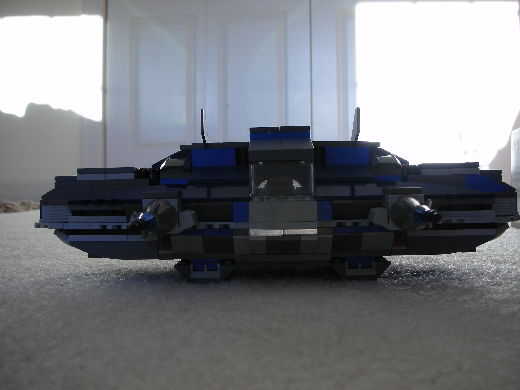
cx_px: 260
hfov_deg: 52.6
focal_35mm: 35
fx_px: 526
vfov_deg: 40.7
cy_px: 195
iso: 50
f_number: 3
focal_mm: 5.8
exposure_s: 1/29.5
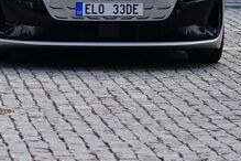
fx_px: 1894
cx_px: -163
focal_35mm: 283
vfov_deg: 4.8
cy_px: -21
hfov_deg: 7.1
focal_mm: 50
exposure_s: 1/4000
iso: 100
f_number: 1.8
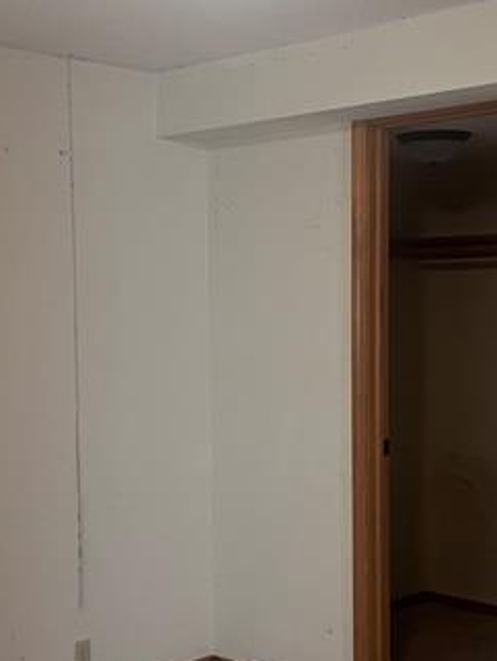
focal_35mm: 62
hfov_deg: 23.7
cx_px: 238
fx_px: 1185
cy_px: 345
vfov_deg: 31.2
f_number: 1.5
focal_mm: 5.7
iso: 125
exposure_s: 1/60
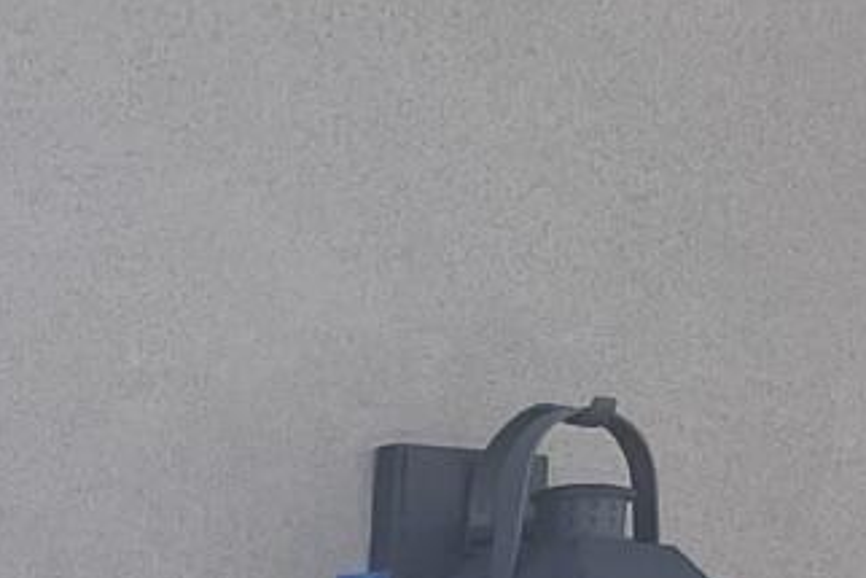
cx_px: -1665
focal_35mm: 172
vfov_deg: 7.6
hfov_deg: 9.5
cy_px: 1264
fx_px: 4139
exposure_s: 1/2786
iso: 32
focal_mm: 5.1
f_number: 1.6
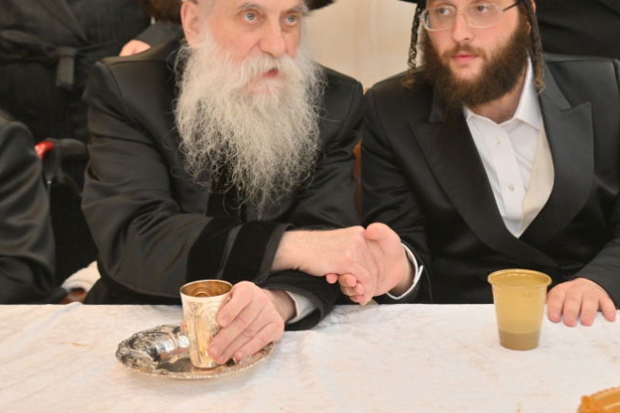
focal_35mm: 59
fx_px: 1016
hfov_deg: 33.9
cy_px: 95
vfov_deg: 22.7
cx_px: 357
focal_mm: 38
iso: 800
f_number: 4
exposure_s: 1/200
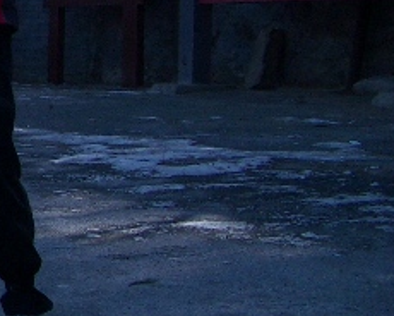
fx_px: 1388
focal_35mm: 119
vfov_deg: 12.5
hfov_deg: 14.5
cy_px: -106
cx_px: -286
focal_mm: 5.8
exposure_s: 1/400
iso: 50
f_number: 4.3
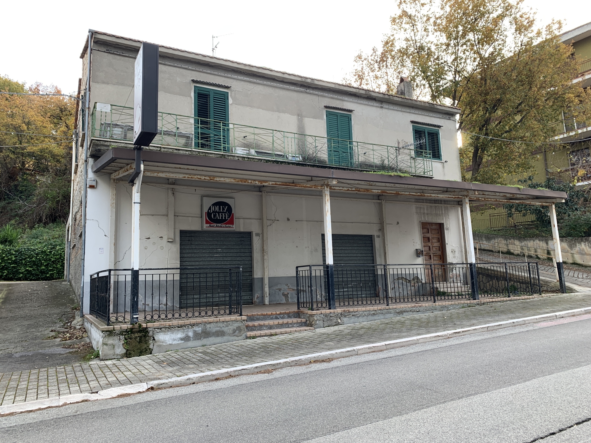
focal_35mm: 26
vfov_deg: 53.1
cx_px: 296
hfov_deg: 67.3
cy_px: 222
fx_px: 444
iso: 25
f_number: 1.8
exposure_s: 1/122
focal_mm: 4.25
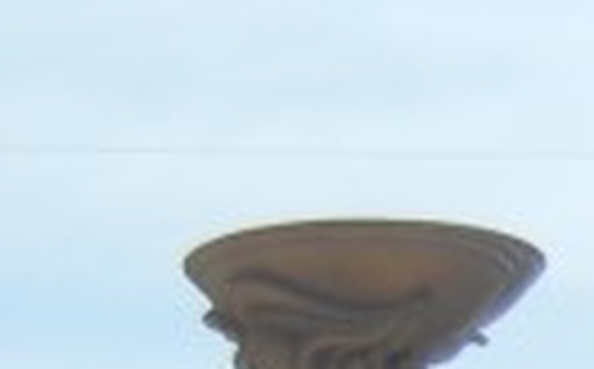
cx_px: 1323
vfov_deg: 4.4
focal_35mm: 280
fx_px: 4525
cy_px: 1287
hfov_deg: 7.1
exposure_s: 1/382
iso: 160
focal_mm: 6.2
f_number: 7.2
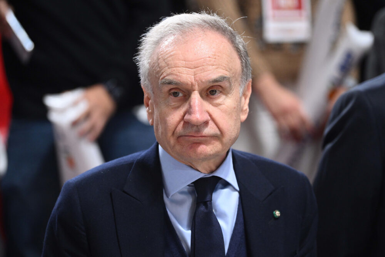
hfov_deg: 12.8
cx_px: 192
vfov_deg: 8.6
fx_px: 1711
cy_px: 128
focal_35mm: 160
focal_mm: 160
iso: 4000
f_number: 3.5
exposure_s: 1/800
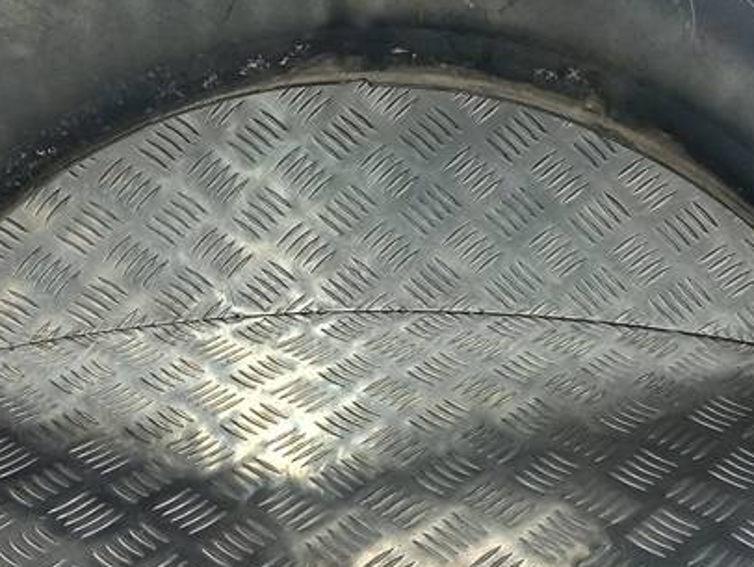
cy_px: 173
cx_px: 425
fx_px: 1373
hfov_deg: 30.7
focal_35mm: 63
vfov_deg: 23.2
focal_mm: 4.6
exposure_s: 1/50
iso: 64
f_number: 1.8
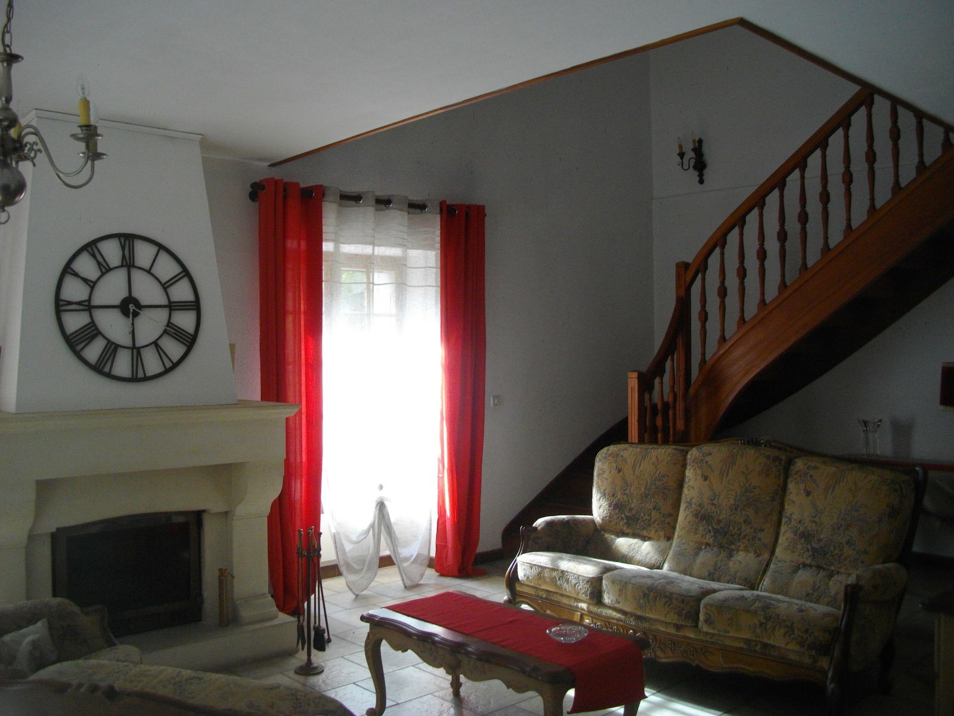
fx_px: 854
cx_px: 477
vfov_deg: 45.4
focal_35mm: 31
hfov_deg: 58.4
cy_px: 358
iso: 200
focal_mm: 5.7
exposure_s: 1/60
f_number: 2.9
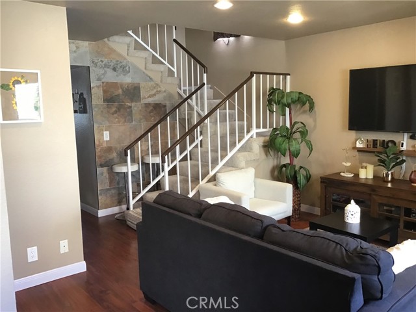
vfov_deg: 45.4
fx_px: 373
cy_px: 156
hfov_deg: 58.4
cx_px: 208
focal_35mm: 31
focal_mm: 3.3
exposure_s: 1/30
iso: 100
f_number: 2.4
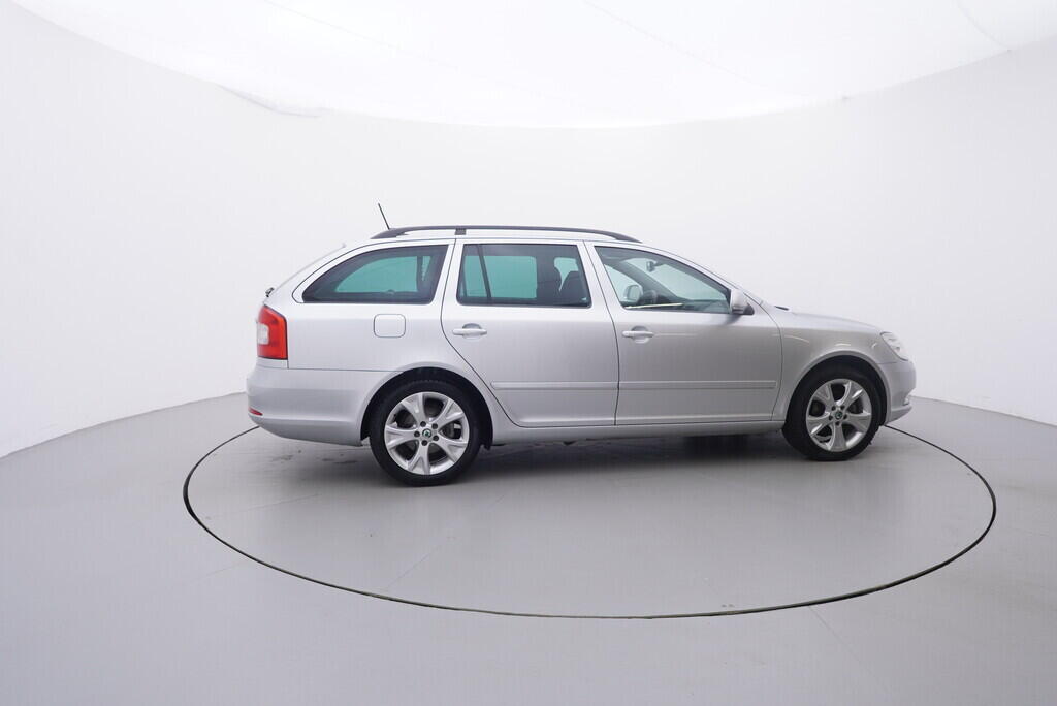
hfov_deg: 77.3
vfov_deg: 56.2
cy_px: 353
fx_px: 661
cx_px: 528
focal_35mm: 22
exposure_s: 1/80
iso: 200
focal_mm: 15
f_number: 5
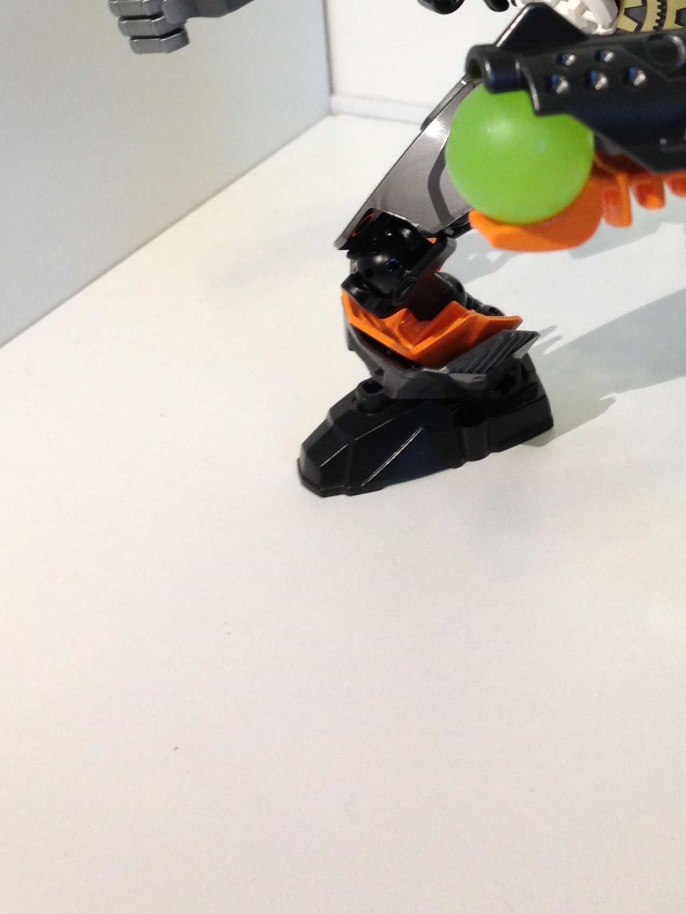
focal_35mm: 67
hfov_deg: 21.4
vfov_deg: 28.0
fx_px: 1770
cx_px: 632
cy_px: 108
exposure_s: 1/20
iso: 64
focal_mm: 4.28
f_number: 2.4
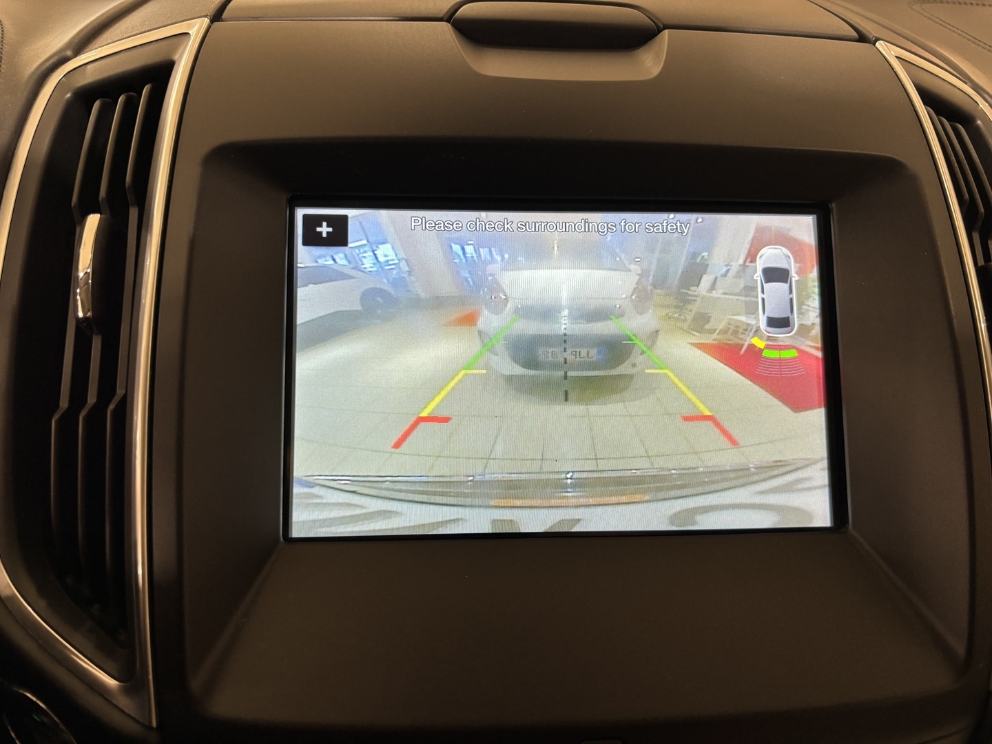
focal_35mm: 26
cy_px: 372
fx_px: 745
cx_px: 496
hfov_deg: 67.3
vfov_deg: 53.1
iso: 160
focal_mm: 5.96
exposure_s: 1/55
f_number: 1.6
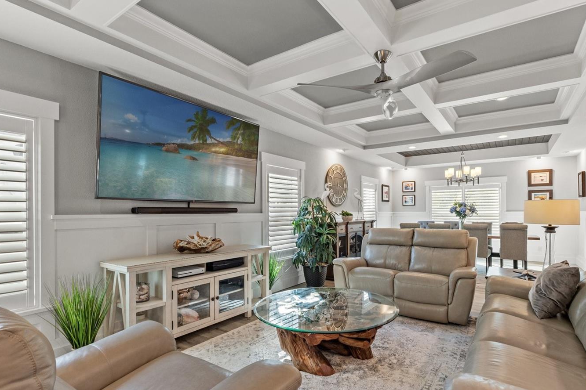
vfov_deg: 67.2
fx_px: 293
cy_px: 213
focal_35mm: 18
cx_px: 317
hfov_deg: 89.8
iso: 400
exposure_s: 1/10
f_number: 8
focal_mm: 10
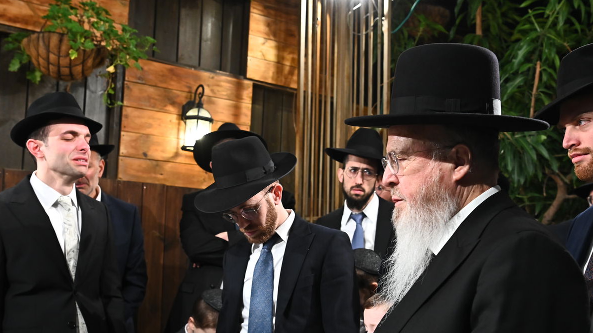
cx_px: 292
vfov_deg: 28.2
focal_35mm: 42
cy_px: 214
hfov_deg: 48.4
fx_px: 660
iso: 3200
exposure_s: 1/200
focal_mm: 34
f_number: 5
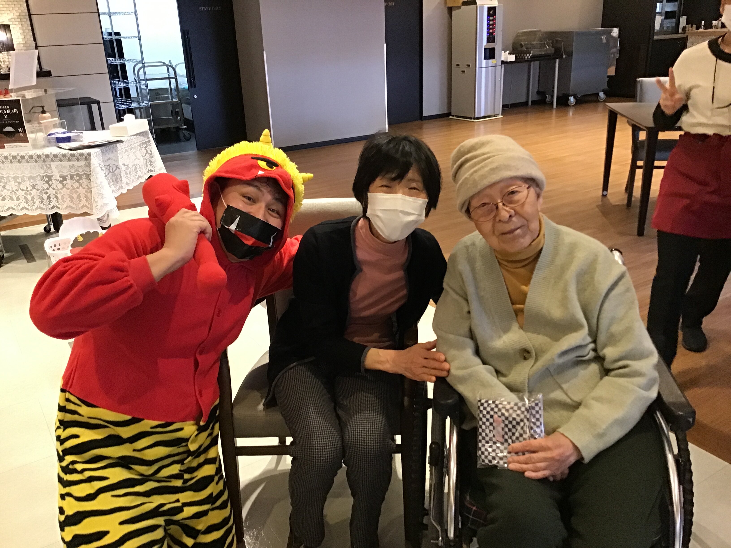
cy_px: 274
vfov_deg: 45.4
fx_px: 655
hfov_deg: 58.4
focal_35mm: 31
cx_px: 366
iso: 160
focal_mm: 3.3
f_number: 2.4
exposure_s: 1/30
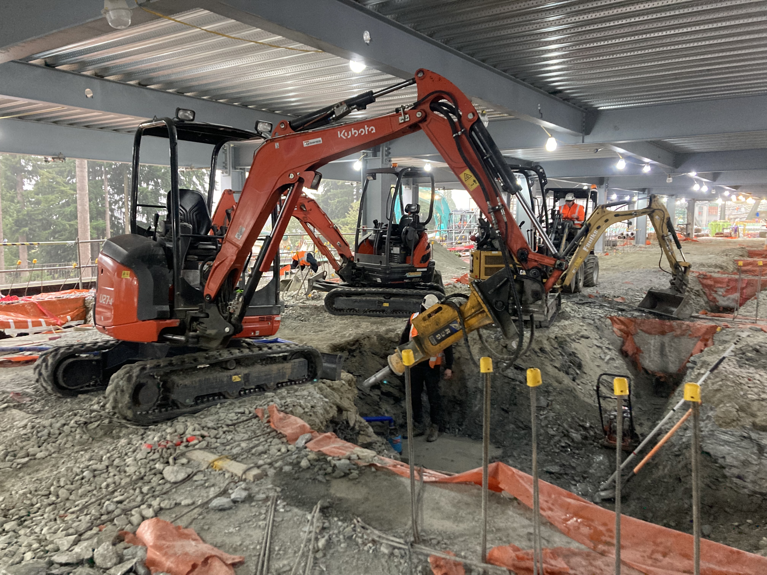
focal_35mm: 28
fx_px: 620
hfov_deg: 63.4
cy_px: 288
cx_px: 384
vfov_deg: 49.7
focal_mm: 3.99
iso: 400
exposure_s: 1/36
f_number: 1.8
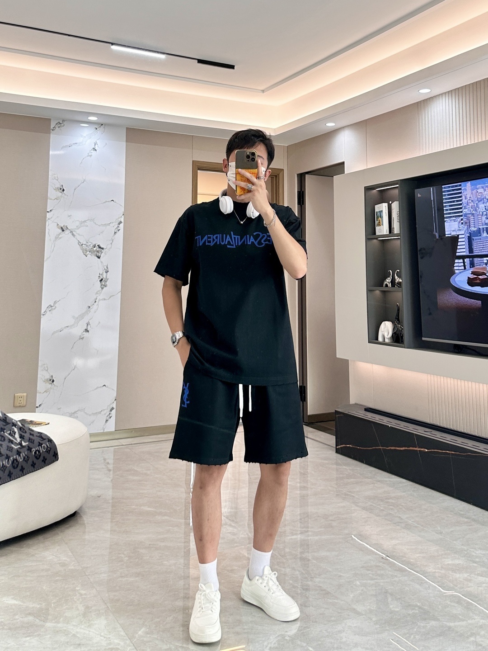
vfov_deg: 71.6
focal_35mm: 24
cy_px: 326
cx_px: 244
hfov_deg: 56.8
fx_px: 451
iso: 125
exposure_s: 1/121
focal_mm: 6.86
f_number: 1.78
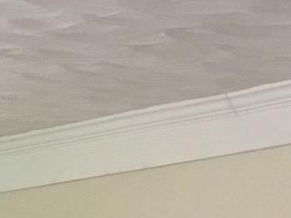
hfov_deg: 10.6
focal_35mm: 183
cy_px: 565
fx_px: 1537
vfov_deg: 7.5
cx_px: 367
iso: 125
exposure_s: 1/30
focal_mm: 4.15
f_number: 2.2
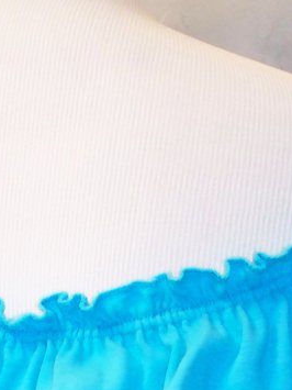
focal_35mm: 139
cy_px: 723
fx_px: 1564
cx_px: 29
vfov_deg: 12.8
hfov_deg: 10.6
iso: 400
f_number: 2.8
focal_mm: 7.8
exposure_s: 1/60
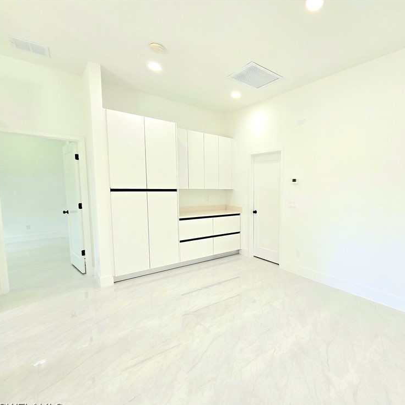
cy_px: 208
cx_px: 277
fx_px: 212
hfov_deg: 83.7
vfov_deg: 87.4
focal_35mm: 16
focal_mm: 2.2
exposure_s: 1/120
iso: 80
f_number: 2.2
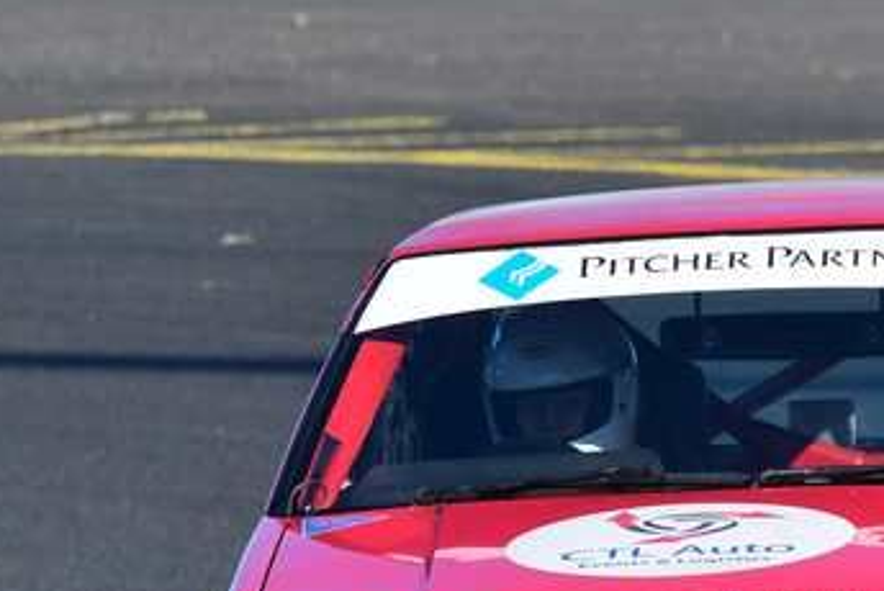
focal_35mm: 1464
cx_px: 640
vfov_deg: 0.9
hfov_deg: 1.4
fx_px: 35979
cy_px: 534
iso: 800
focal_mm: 420
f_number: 10
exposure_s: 1/800
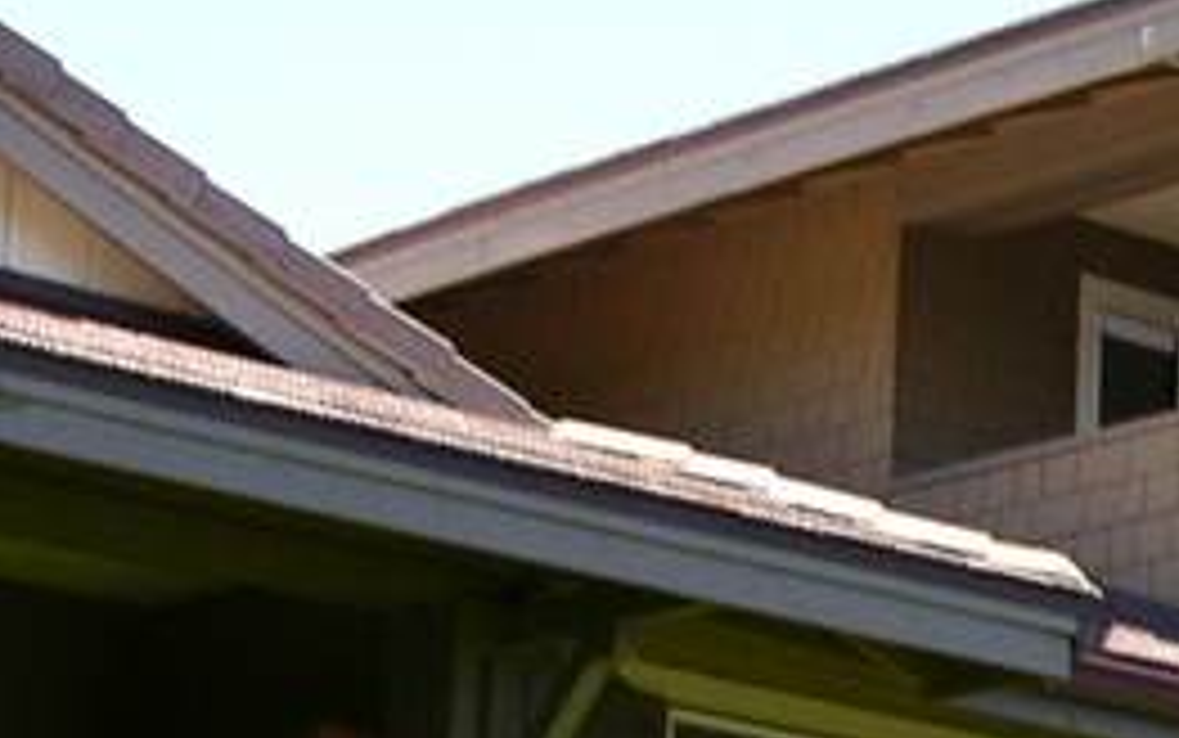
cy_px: 819
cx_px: 1436
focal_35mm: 181
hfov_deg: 11.3
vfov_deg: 7.2
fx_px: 5818
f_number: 5.6
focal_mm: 8.9
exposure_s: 1/72.1
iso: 50
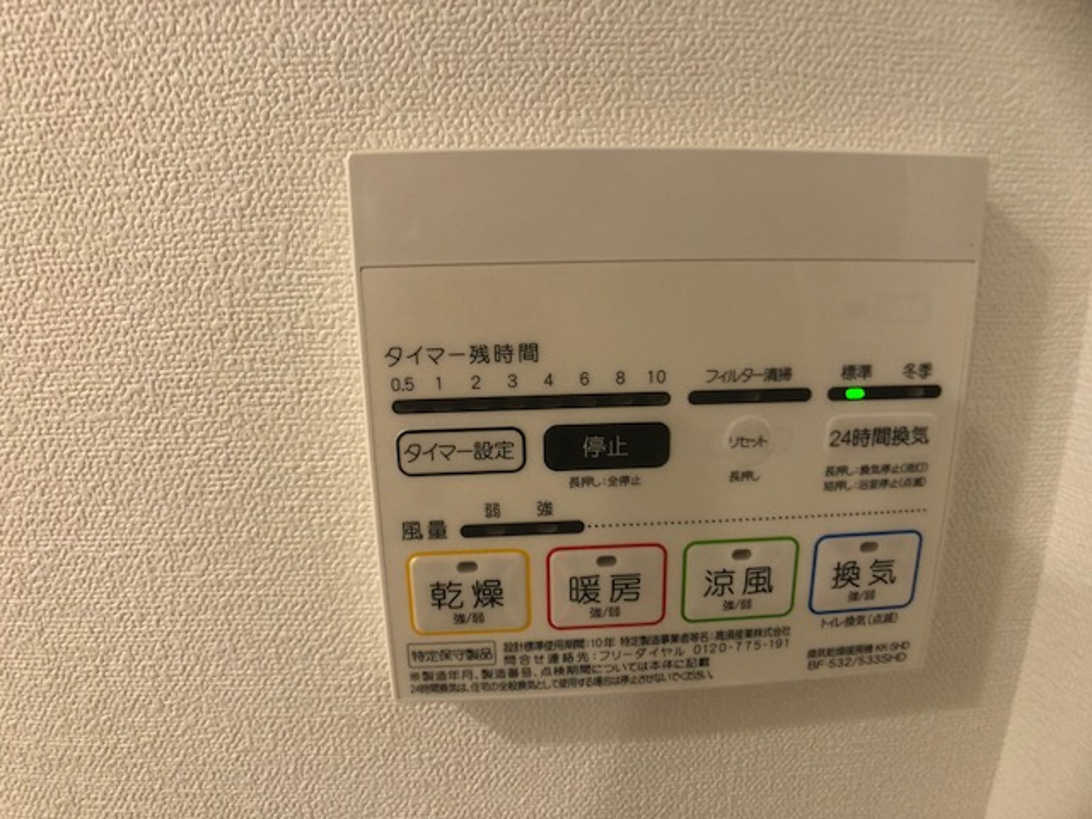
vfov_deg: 49.7
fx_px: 883
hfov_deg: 63.4
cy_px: 410
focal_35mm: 28
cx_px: 546
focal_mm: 3.99
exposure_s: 1/17
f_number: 1.8
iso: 40
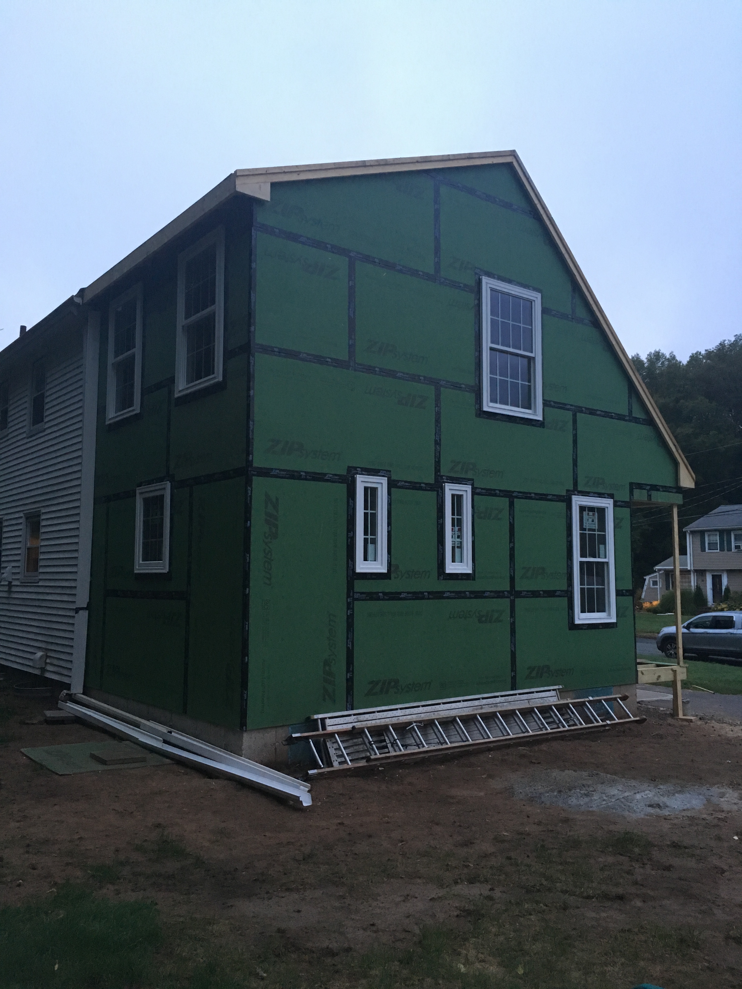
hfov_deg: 48.2
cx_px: 371
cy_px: 494
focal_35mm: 29
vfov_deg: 61.7
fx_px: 829
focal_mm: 4.15
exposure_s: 1/30
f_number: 2.2
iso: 160
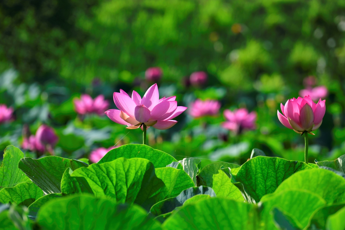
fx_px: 3832
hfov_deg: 5.2
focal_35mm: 400
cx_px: 172
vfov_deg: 3.4
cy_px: 115
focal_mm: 400
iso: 200
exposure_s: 1/500
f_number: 8
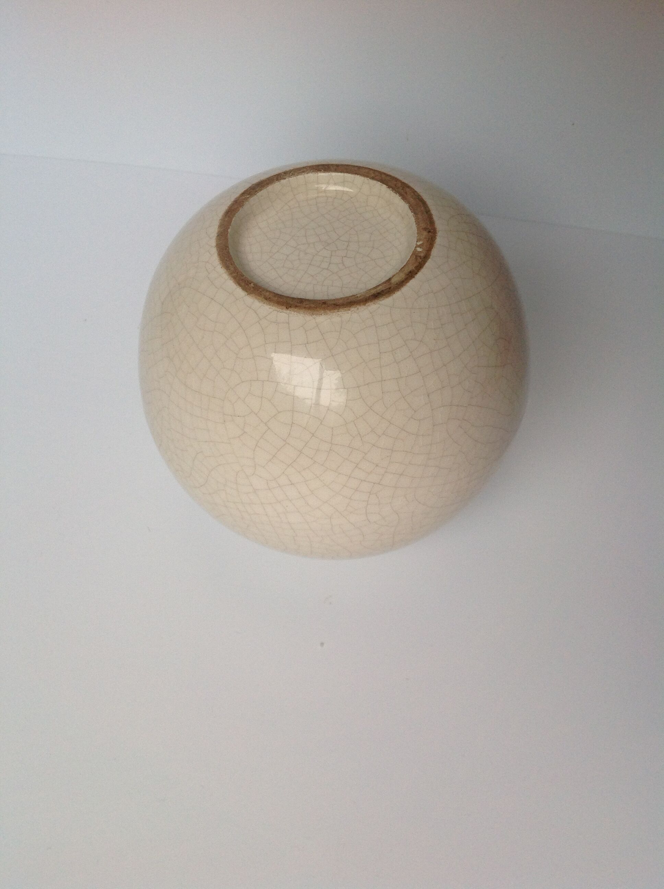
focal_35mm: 35
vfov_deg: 52.7
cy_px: 444
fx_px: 898
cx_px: 332
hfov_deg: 40.6
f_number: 2.4
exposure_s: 1/120
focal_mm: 4.28
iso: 80
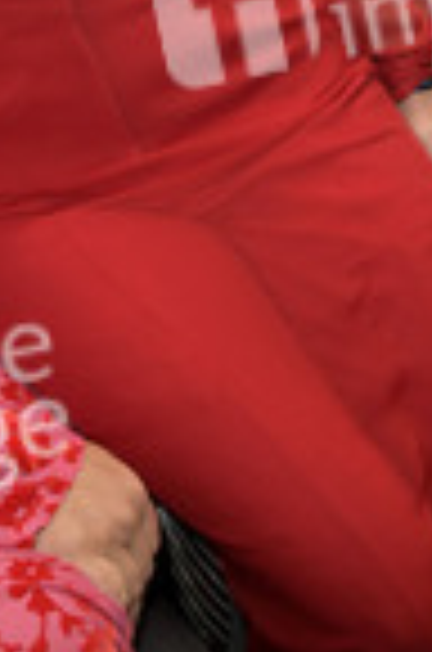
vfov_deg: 18.0
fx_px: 1899
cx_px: -32
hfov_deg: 12.8
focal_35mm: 105
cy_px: -243
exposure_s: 1/80
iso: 1600
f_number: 5.6
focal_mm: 38
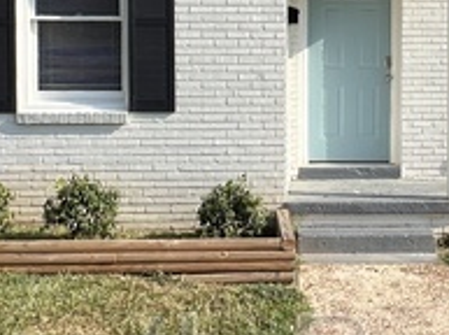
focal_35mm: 54
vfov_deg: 26.6
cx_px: 349
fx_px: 699
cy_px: 84
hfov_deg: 34.7
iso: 32
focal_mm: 1.57
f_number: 1.8
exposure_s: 1/1410
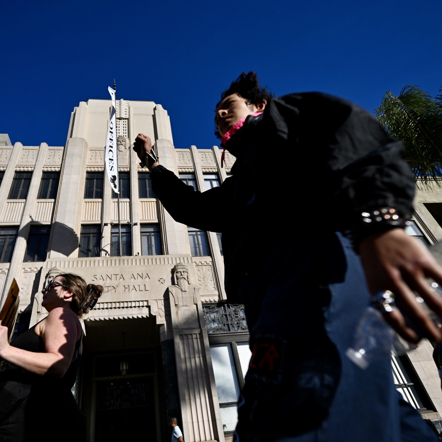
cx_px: 181
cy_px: 248
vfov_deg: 71.9
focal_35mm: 21
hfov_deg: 71.5
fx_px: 303
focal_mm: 14
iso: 200
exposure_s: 1/10000
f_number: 2.8
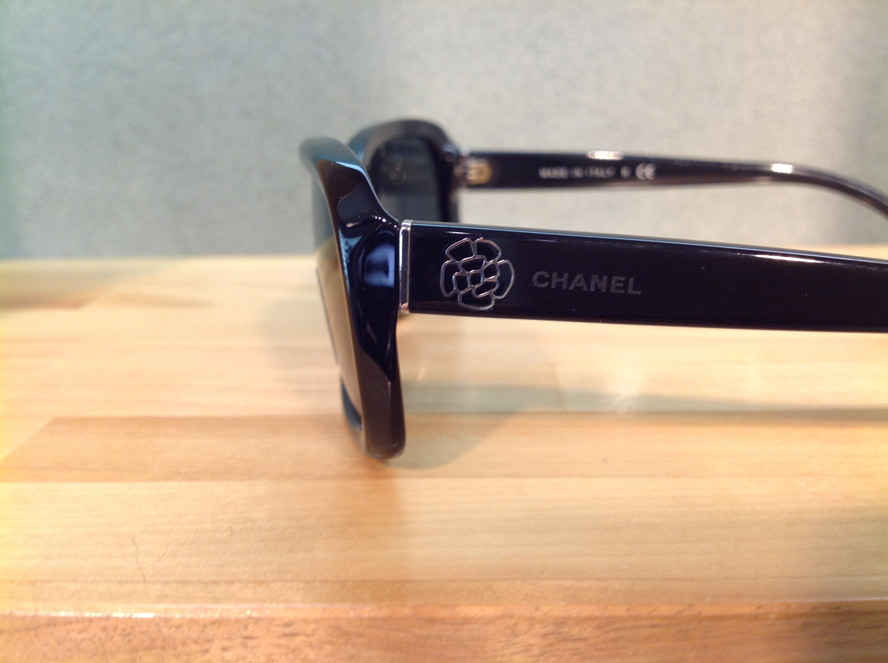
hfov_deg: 52.7
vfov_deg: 40.6
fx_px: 897
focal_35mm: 35
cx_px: 444
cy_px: 332
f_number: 2.4
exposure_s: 1/17
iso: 80
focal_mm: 4.28
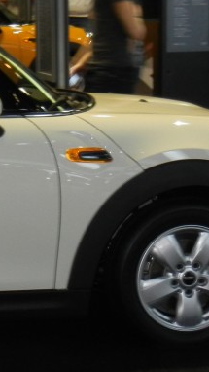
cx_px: -134
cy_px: 177
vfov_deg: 14.1
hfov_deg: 7.8
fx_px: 1497
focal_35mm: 152
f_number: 3.9
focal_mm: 9.3
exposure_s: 1/30
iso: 300
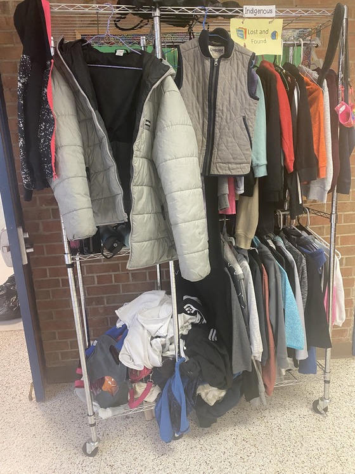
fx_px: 356
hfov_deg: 53.1
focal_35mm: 26
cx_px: 178
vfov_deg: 67.3
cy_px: 237
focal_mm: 4.25
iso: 320
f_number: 1.8
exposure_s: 1/60
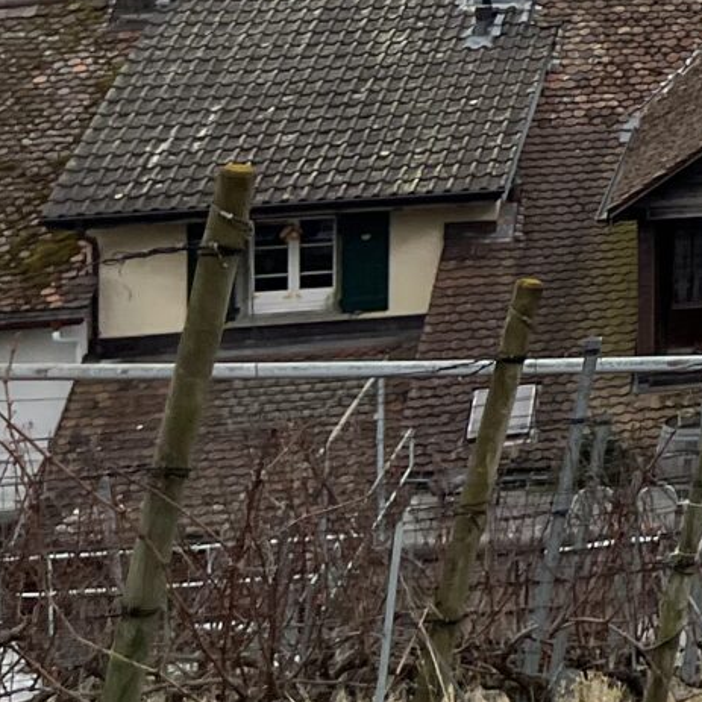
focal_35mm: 127
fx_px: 2914
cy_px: -503
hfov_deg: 10.6
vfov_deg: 12.7
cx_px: 1936
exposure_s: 1/753
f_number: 1.5
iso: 50
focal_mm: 5.7
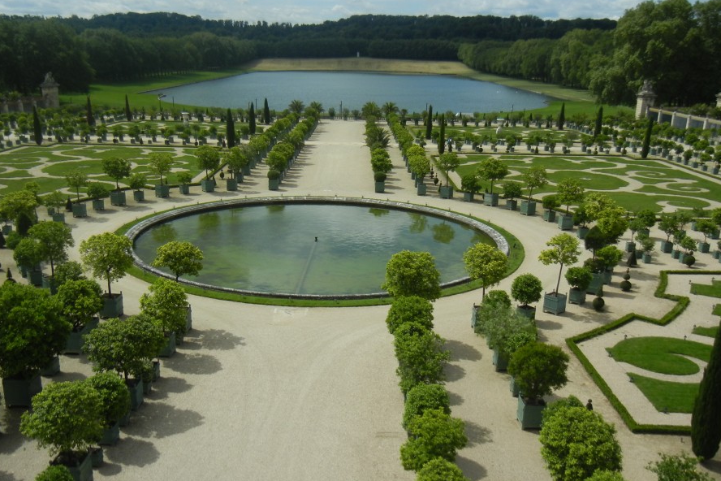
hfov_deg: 53.0
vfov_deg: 36.8
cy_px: 275
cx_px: 320
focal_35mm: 36
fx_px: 721
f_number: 7
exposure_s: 1/691
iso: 160
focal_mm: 5.4
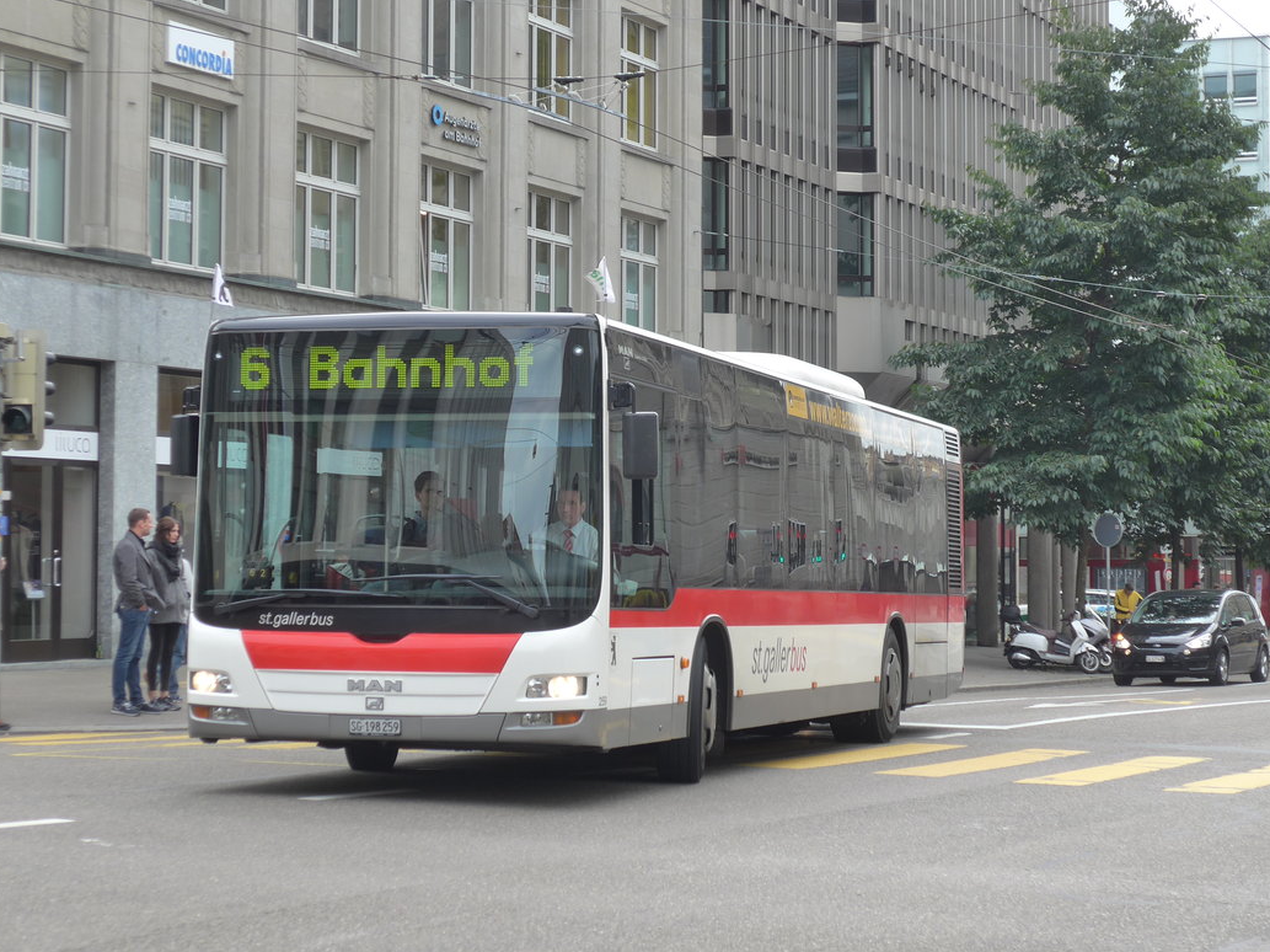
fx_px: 3154
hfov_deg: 22.8
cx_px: 642
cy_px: 405
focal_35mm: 86
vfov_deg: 17.1
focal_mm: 15
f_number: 4.2
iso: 125
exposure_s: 1/160
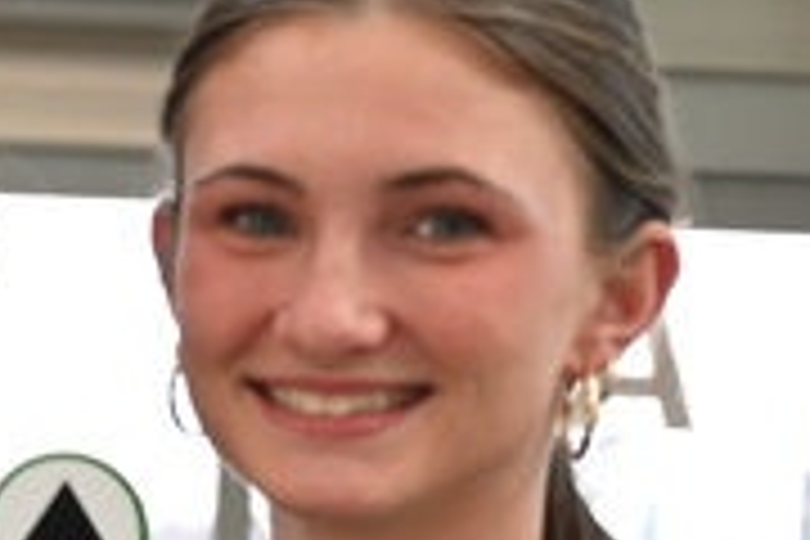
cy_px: 920
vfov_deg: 5.7
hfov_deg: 8.4
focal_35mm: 239
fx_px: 5377
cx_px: -387
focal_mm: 42
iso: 320
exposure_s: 1/250
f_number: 4
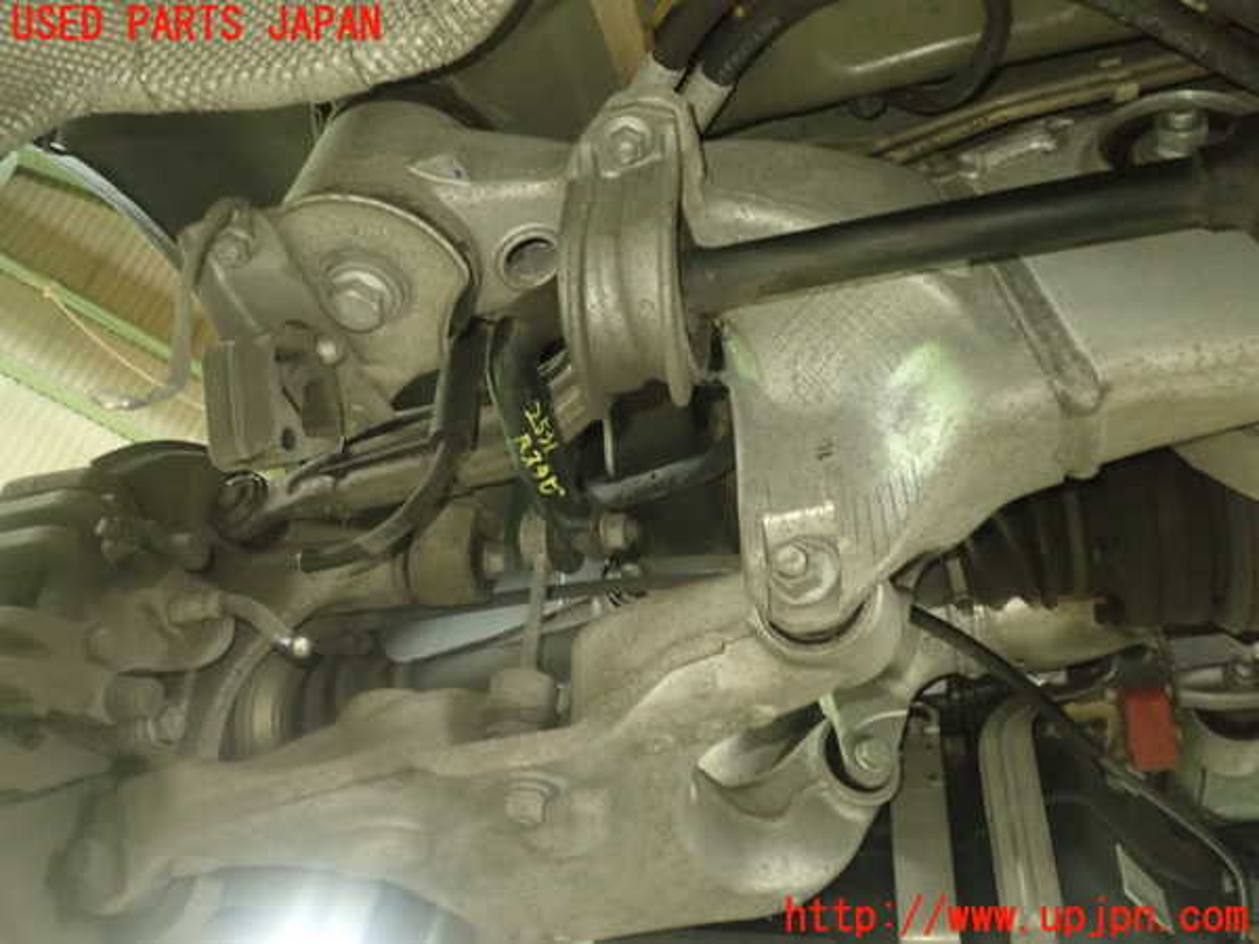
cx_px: 630
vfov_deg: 46.8
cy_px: 472
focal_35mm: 30
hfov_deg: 60.0
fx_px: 1091
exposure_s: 1/30
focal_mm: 5.5
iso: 1250
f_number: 2.3
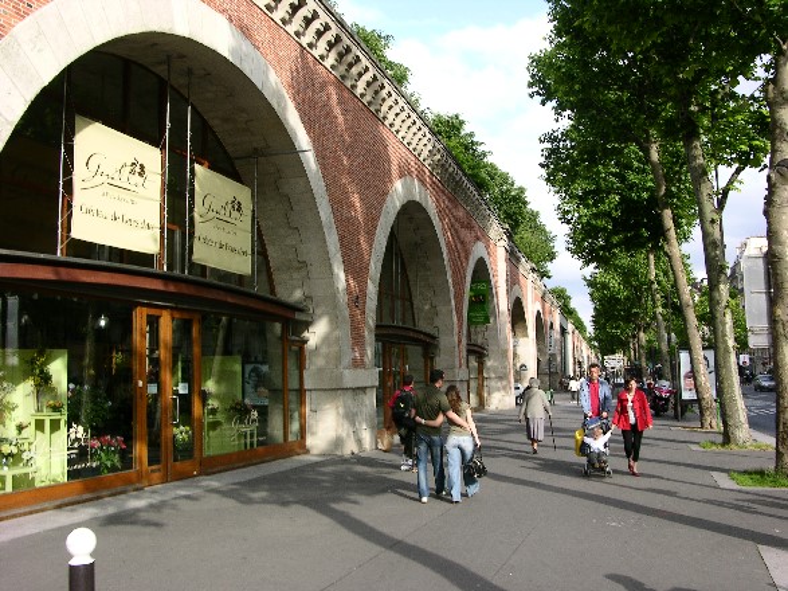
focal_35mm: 35
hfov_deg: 52.6
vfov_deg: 40.7
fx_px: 797
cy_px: 296
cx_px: 394
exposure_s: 1/84.2
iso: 50
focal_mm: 8.9
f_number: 6.3
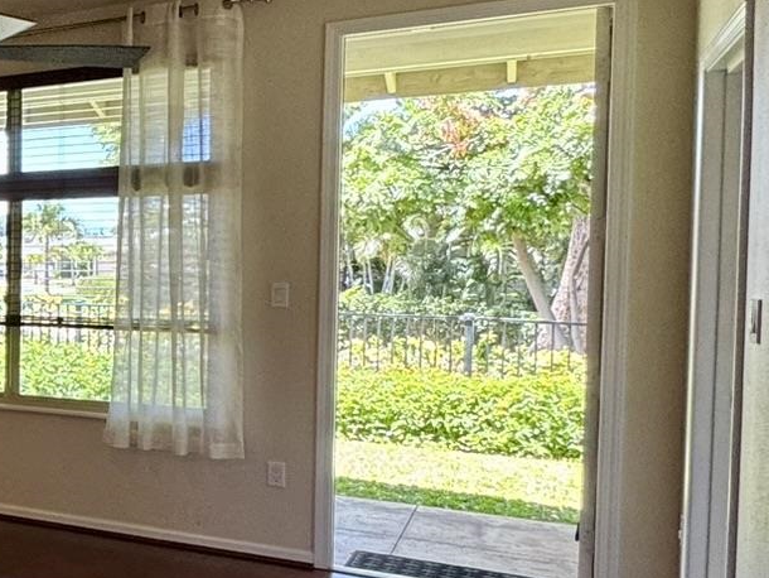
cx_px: -361
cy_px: 300
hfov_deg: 28.2
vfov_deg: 30.9
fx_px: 1045
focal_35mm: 47
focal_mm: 2.22
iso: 100
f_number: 2.2
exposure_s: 1/120
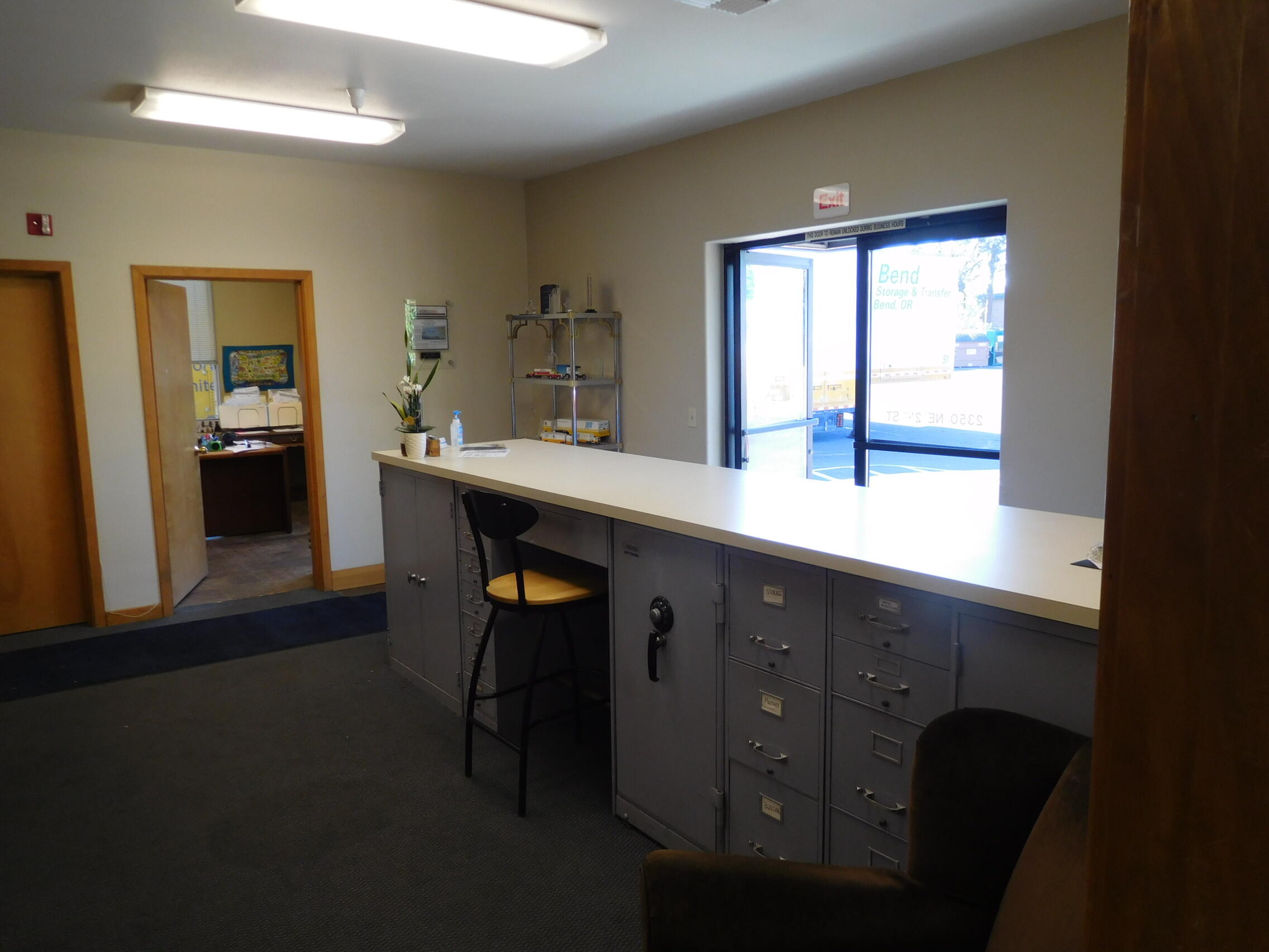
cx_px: 634
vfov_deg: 54.9
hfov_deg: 69.4
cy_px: 476
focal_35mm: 25
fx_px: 916
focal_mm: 4.5
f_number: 3.4
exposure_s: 1/40
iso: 125
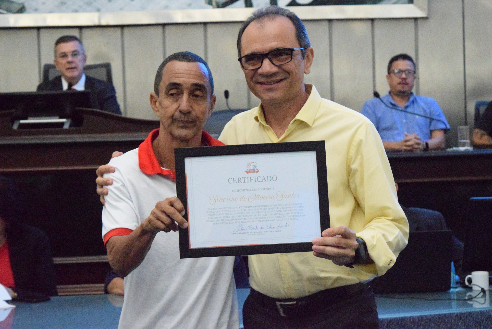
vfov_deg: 16.6
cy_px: 164
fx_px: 1128
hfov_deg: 24.6
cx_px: 246
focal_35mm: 82
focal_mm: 55
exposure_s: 1/400
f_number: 8
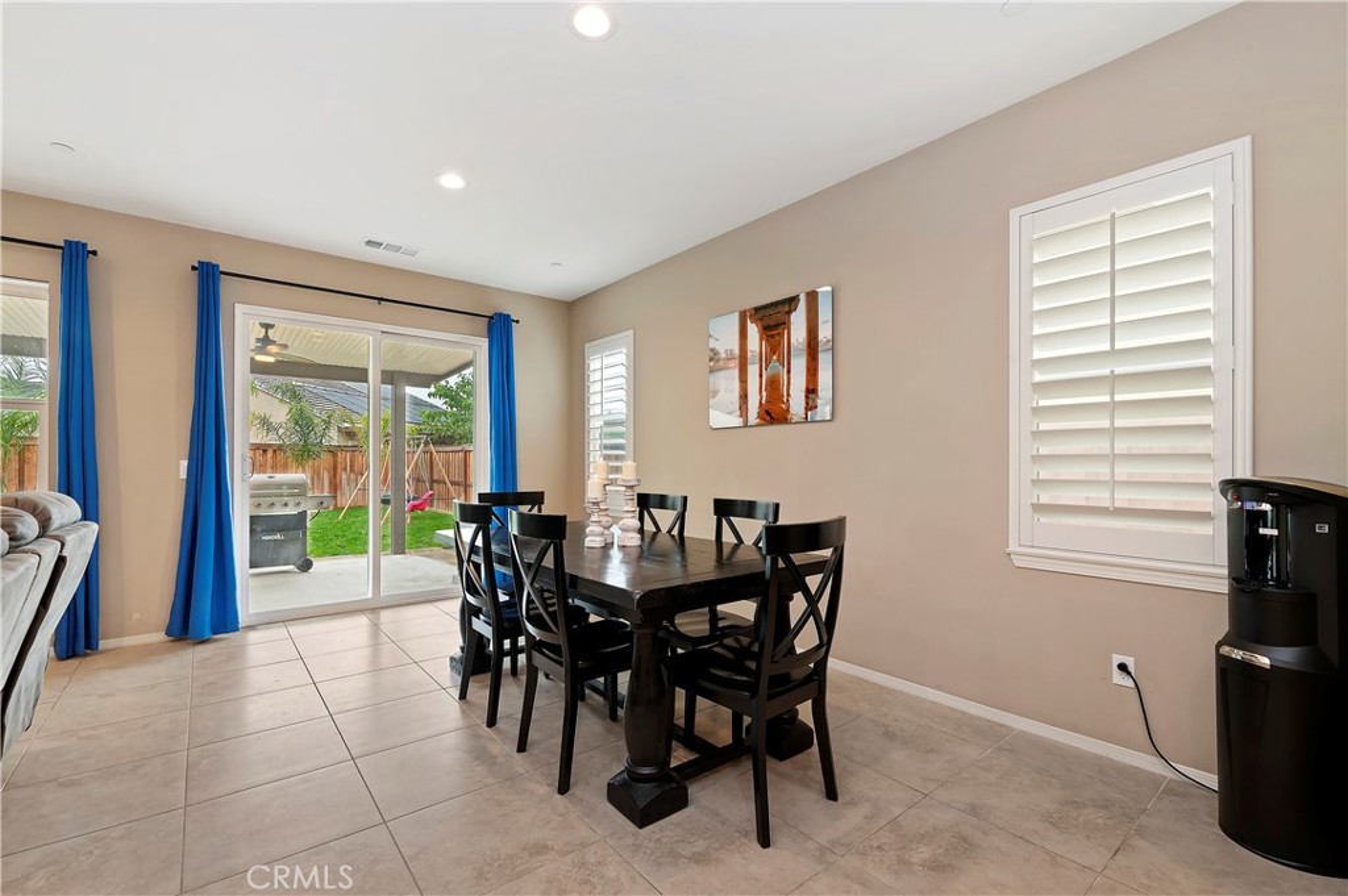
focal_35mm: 14
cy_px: 448
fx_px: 524
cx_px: 674
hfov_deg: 104.3
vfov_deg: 81.1
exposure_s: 1/5
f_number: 10
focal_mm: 14
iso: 500
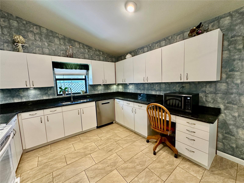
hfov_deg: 102.1
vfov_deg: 85.7
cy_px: 92
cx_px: 122
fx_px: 99
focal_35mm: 14
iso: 400
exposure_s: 1/60
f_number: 2.2
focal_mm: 2.22
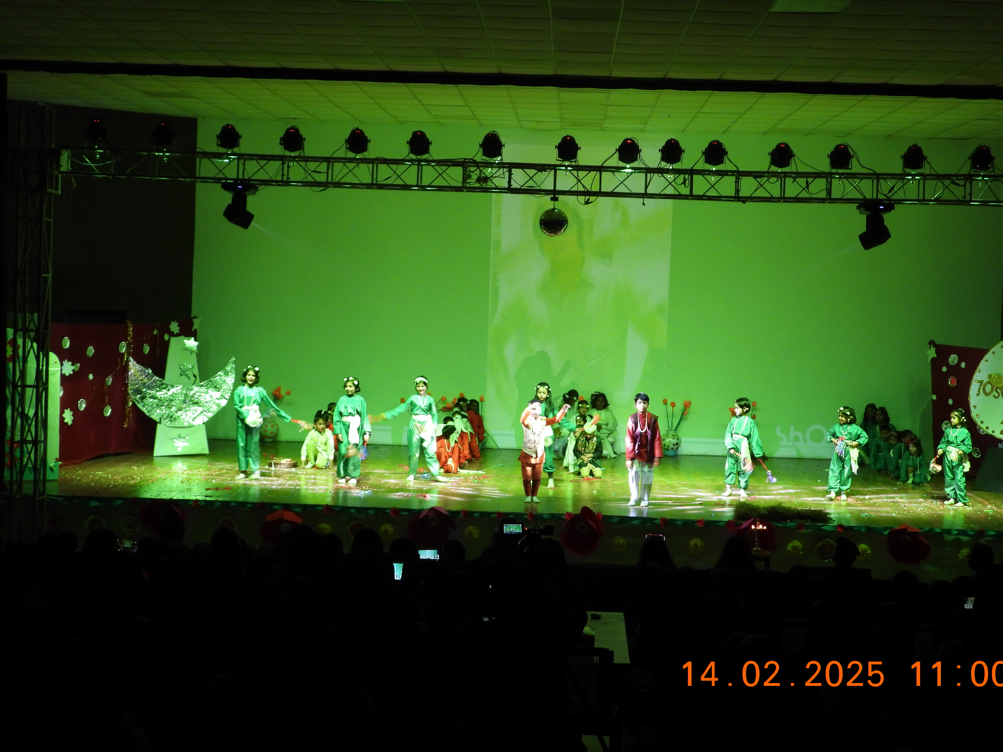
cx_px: 513
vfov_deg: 28.6
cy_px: 351
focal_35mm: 51
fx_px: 1478
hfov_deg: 37.5
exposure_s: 1/30
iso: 280
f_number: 3.2
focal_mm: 8.5
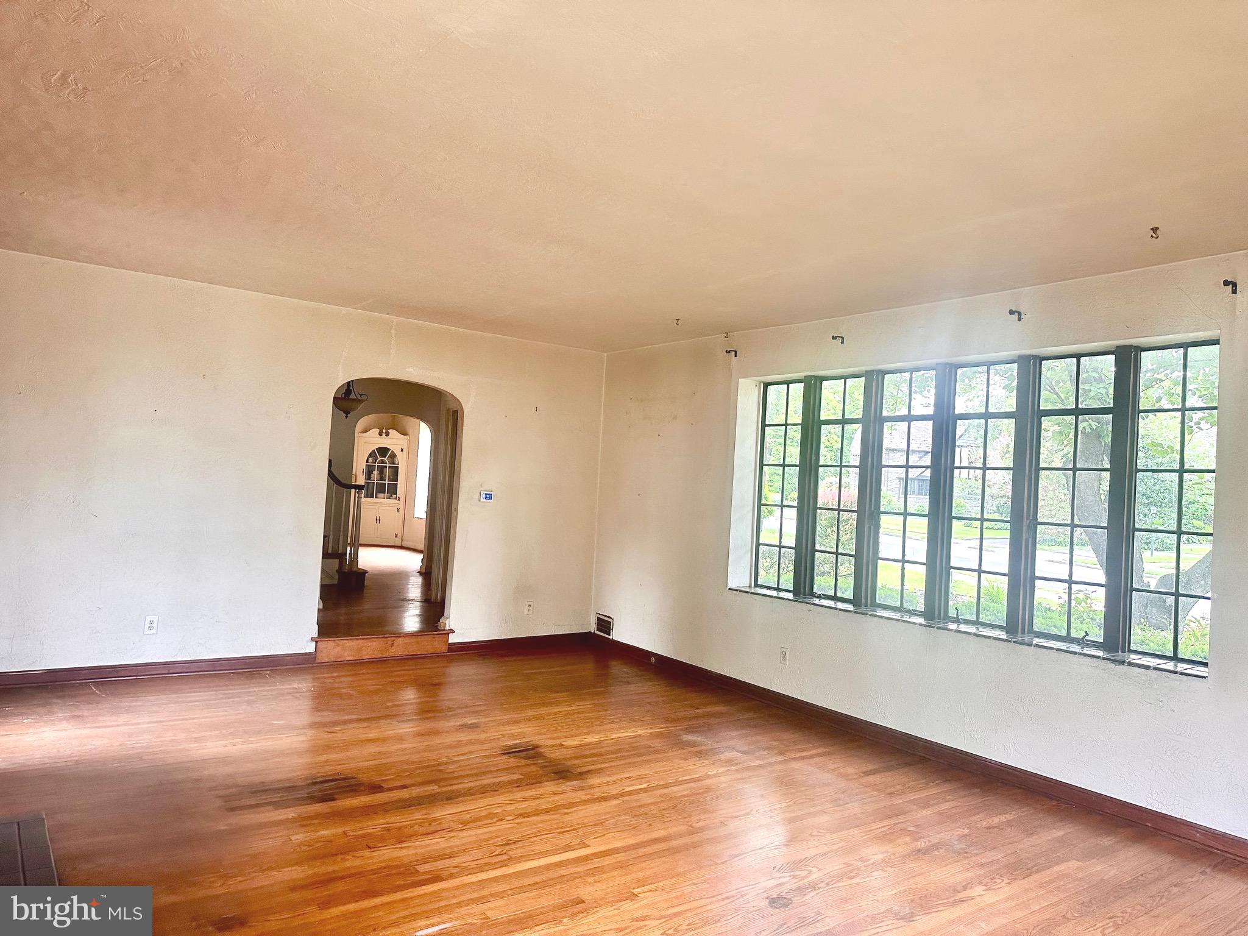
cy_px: 468
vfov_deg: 56.8
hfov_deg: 71.6
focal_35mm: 24
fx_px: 865
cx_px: 624
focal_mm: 6.86
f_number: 1.78
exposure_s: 1/74
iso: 250
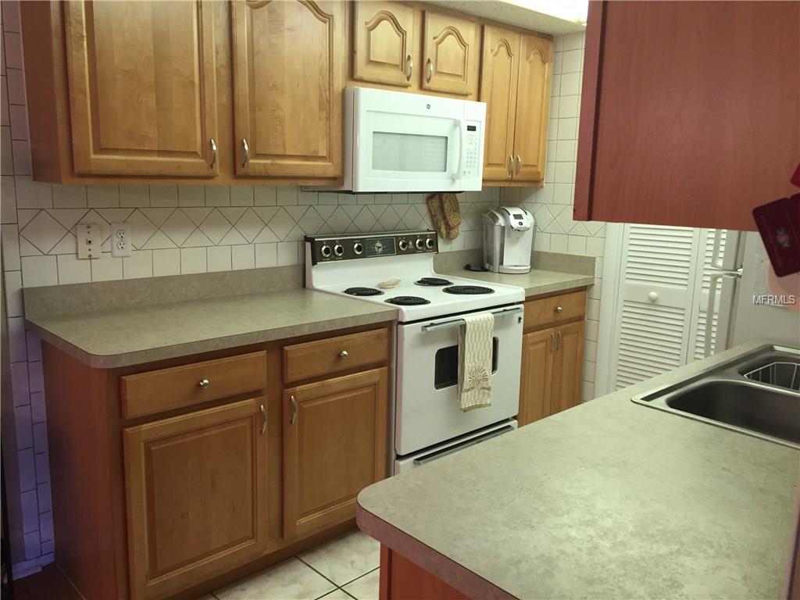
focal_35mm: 29
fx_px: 670
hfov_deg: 61.7
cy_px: 300
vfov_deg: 48.2
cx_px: 400
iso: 100
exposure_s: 1/30
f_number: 2.2
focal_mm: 4.15
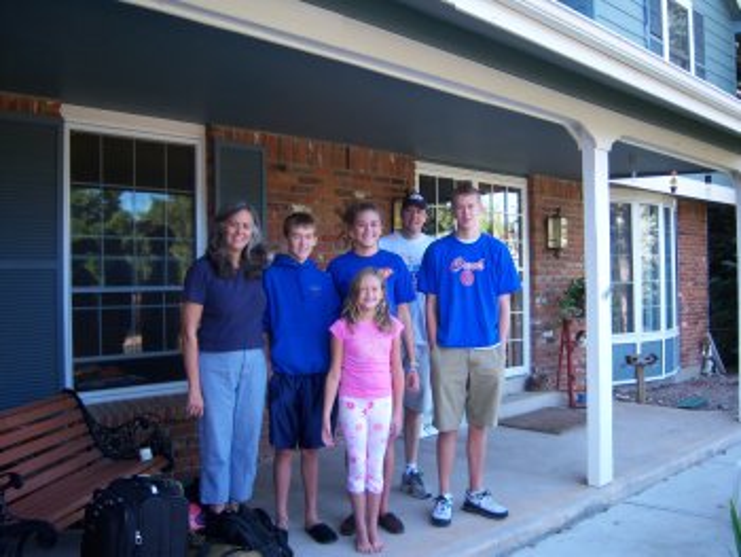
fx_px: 771
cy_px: 278
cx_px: 370
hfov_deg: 51.3
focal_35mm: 36
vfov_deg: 39.7
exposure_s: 1/60
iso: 100
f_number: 2.8
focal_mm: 7.5
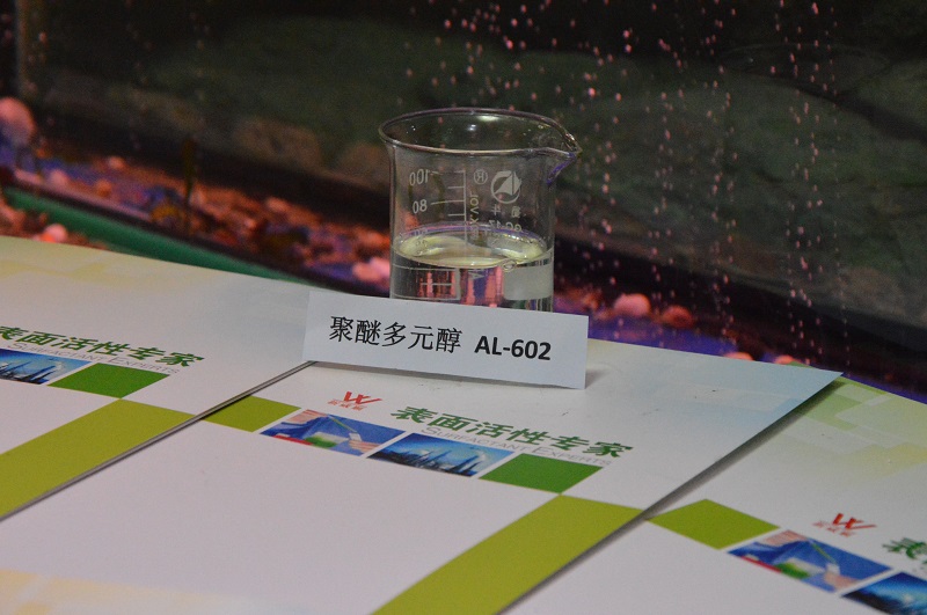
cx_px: 464
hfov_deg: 16.1
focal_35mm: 128
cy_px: 308
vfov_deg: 10.7
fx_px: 3278
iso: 6400
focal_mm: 85
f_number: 10
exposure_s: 1/200
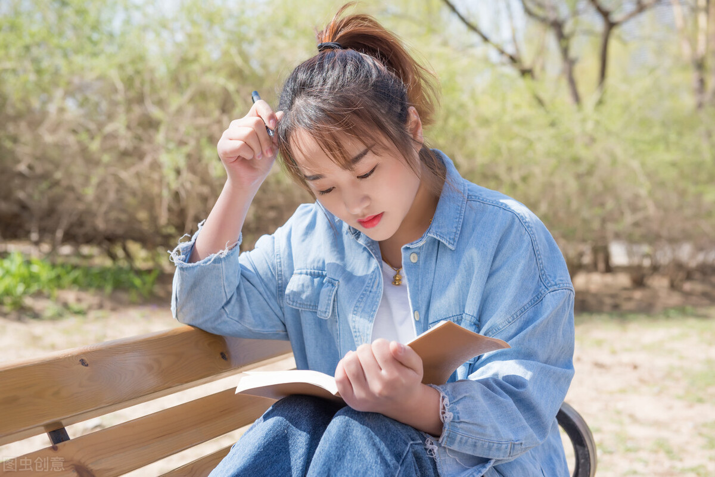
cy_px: 238
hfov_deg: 34.5
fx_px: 1152
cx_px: 358
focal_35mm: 58
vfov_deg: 23.4
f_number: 5
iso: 250
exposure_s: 1/800
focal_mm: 58
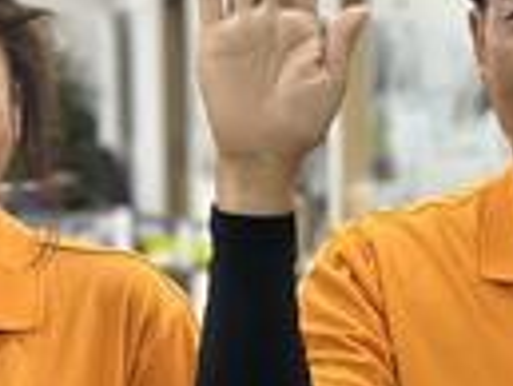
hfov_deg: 15.8
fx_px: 1795
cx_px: 553
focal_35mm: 121
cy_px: 215
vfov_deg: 12.3
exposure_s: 1/100
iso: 80
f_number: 1.5
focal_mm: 5.7
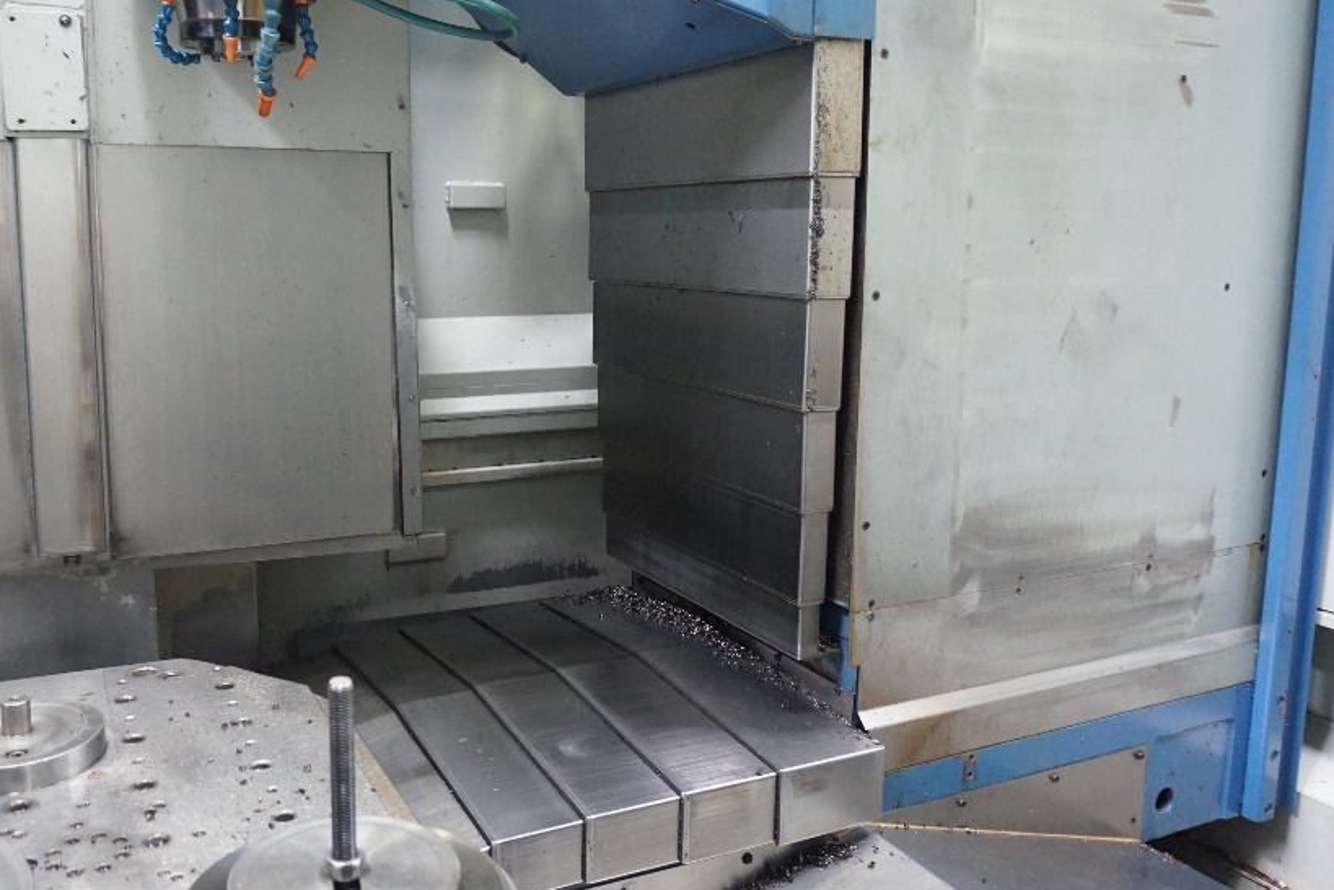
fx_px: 1112
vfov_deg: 43.5
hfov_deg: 61.4
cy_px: 397
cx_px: 533
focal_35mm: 30
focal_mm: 16
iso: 3200
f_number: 3.5
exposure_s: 1/125
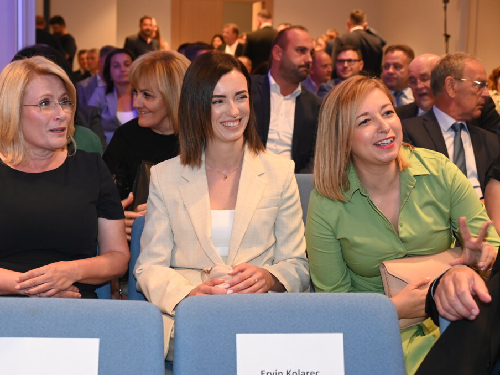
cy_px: 188
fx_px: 896
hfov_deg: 31.2
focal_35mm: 62
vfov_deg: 23.7
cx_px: 219
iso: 2800
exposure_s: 1/60
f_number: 5.6
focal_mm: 57
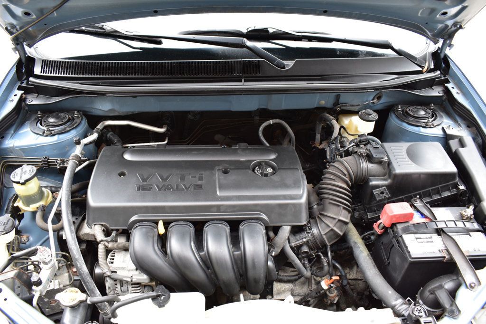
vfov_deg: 47.9
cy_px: 162
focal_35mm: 27
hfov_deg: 67.4
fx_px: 364
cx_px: 243
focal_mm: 18
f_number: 6.3
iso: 400
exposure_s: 1/20
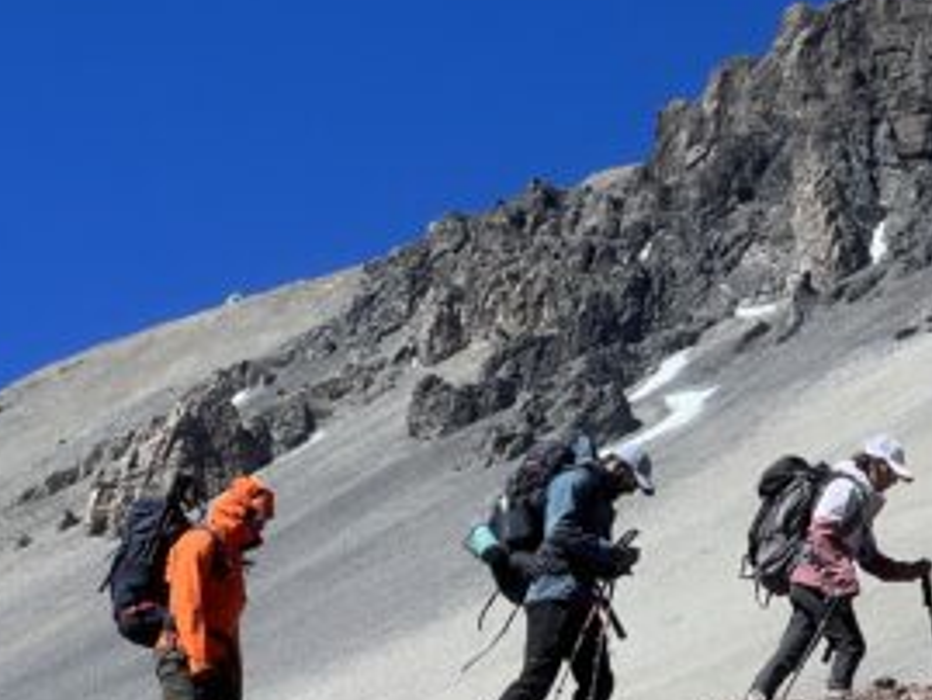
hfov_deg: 10.8
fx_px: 4929
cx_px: 776
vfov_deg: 8.1
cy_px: 388
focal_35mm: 183
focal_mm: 9
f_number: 2.8
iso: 32
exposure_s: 1/889
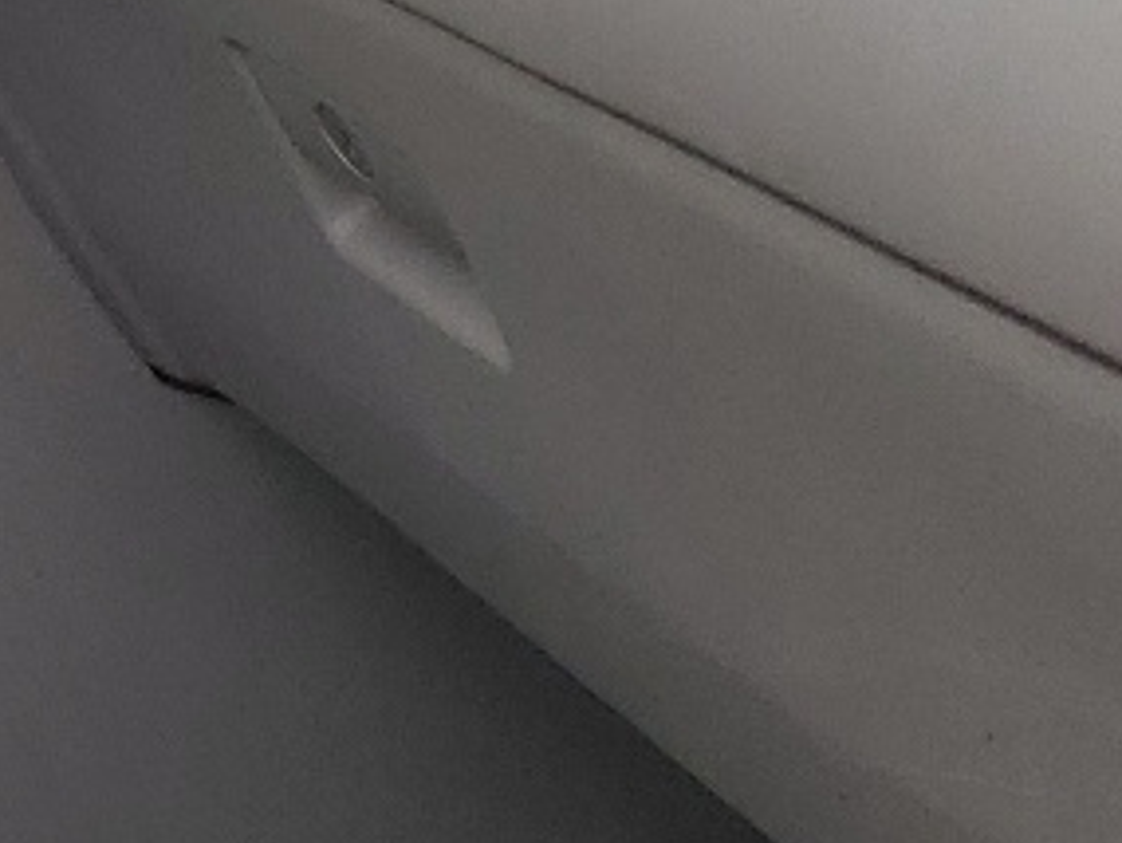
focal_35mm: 146
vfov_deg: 10.0
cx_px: -1264
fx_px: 4734
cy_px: -189
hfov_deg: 11.8
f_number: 1.5
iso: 50
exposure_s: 1/213
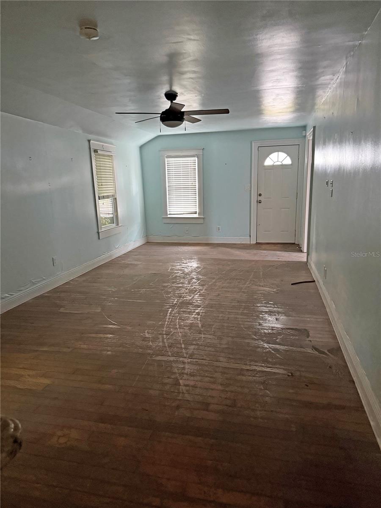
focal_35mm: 24
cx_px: 190
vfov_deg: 71.6
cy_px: 254
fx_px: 352
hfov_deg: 56.8
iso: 1000
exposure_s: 1/35
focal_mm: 6.76
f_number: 1.78
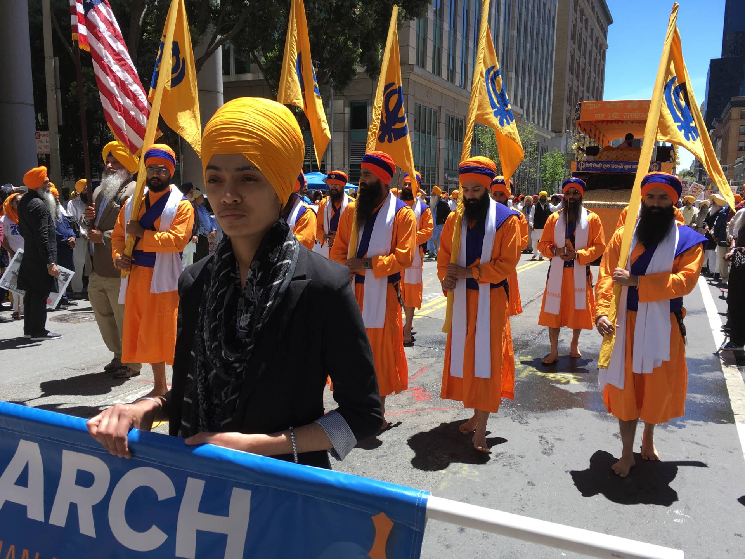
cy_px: 280
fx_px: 624
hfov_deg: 61.7
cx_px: 372
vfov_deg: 48.2
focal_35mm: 29
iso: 25
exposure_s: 1/657
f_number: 2.2
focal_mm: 4.15
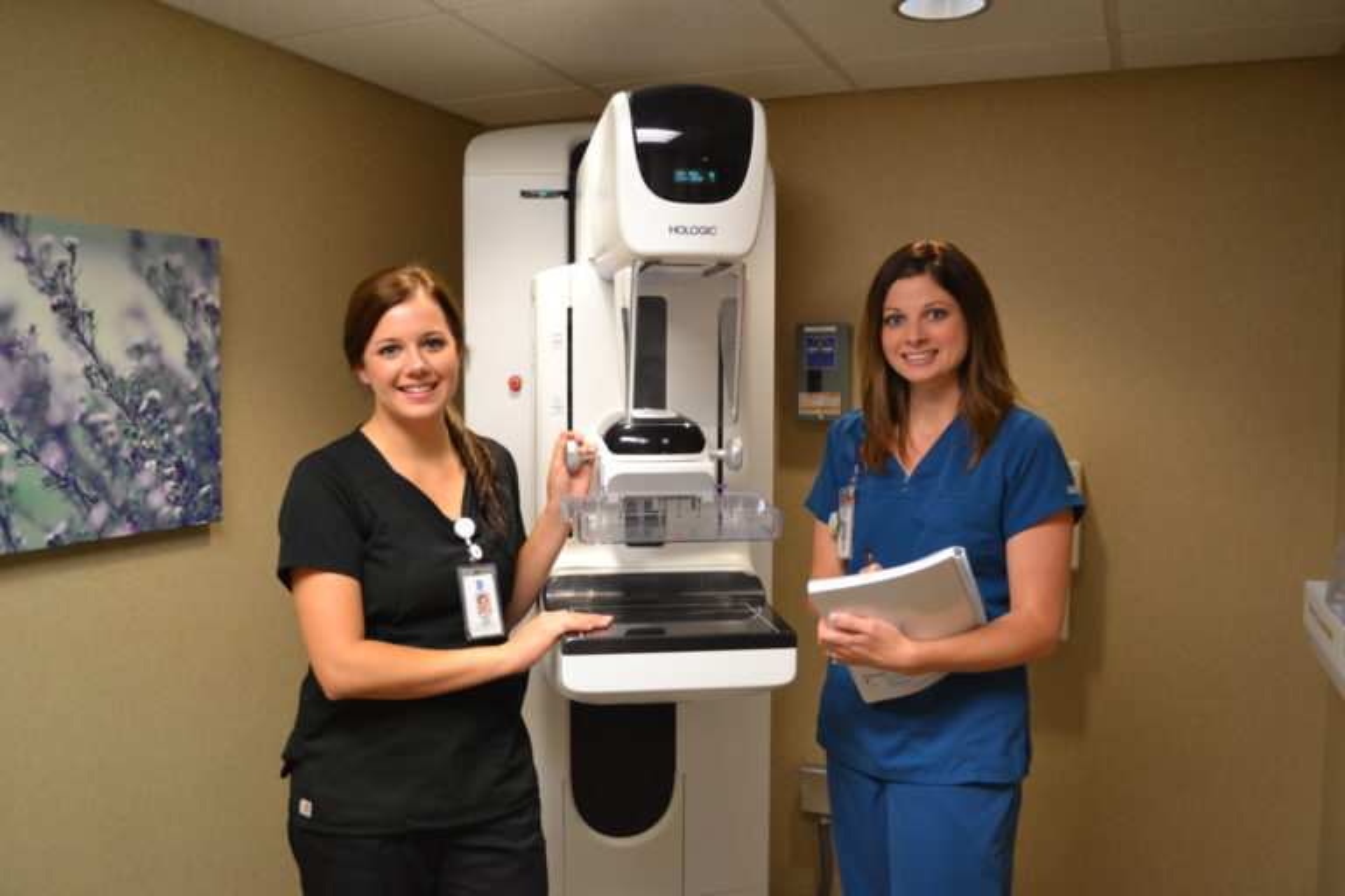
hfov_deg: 61.9
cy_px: 448
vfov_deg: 43.6
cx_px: 672
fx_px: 1121
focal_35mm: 30
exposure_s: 1/25
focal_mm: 20
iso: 400
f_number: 3.8
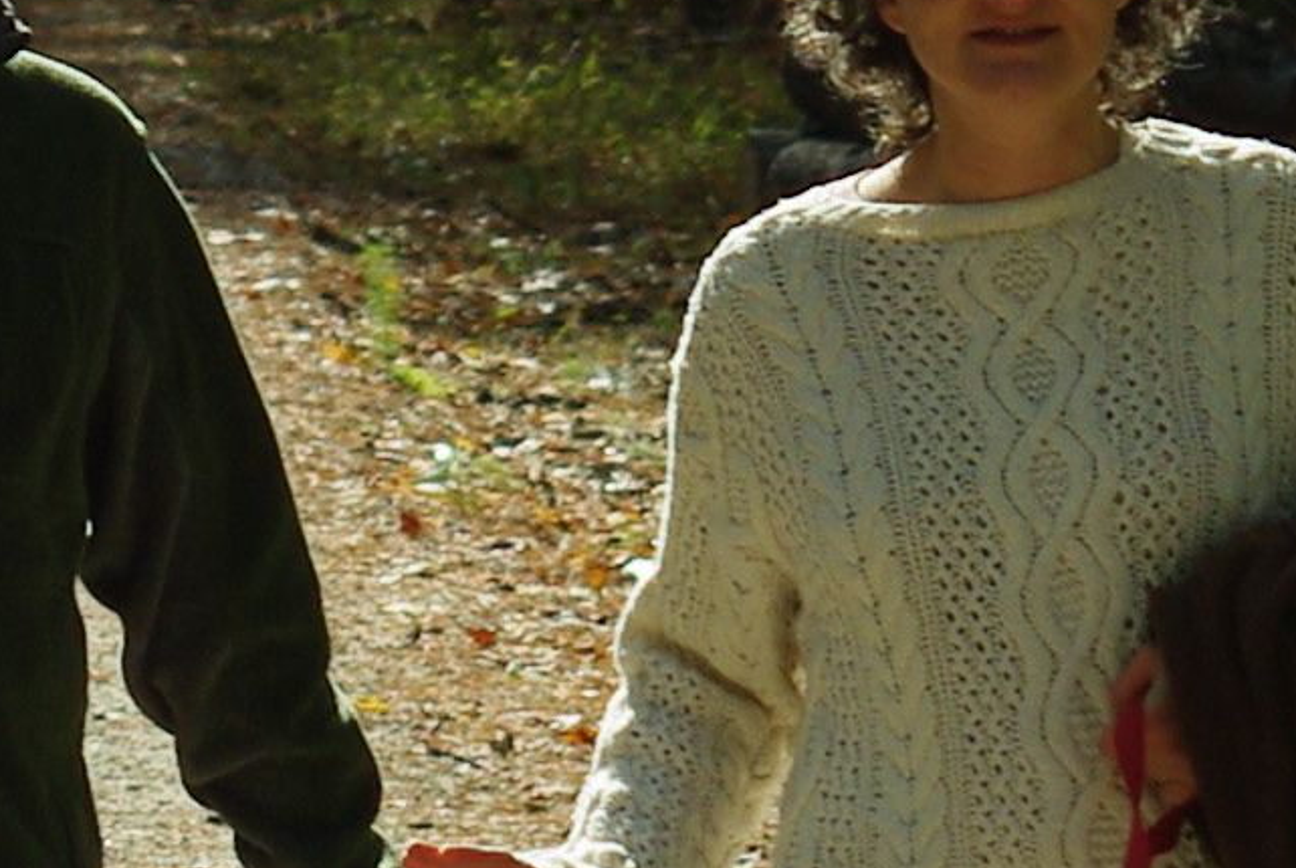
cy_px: 809
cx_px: 1213
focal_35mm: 838
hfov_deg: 2.5
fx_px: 30209
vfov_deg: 1.6
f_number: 8
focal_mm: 93
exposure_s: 1/350
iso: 200
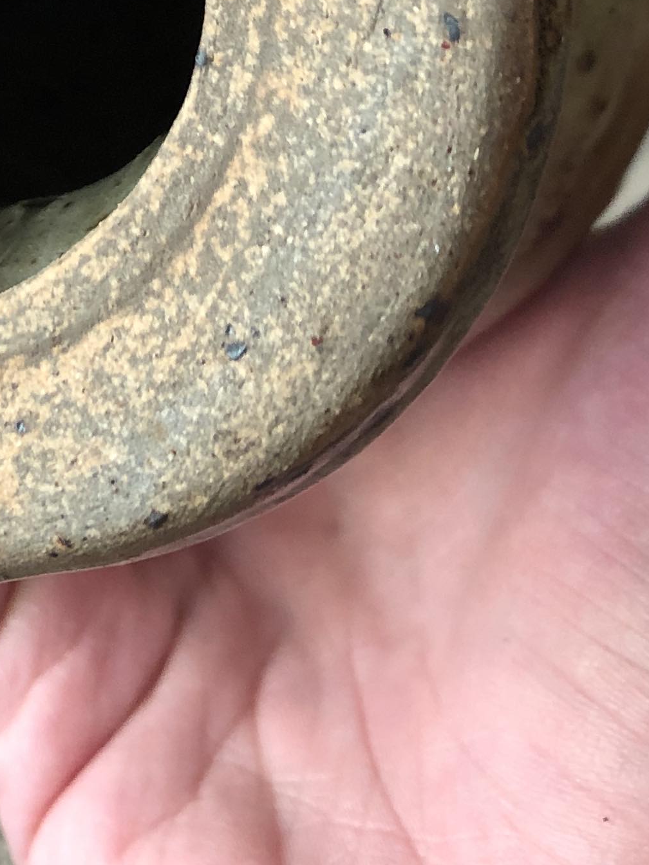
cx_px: -197
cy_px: -154
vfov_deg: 21.7
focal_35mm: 84
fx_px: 2100
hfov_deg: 16.6
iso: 50
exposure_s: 1/17
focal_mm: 3.99
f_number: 1.8
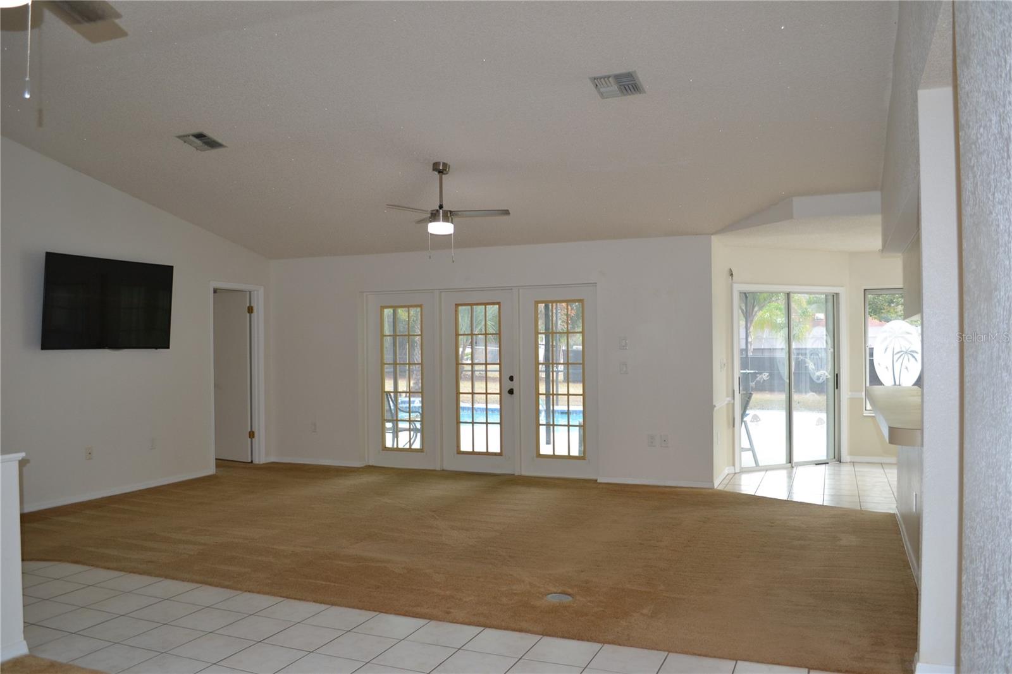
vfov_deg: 47.9
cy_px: 337
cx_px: 506
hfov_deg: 67.4
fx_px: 759
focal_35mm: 27
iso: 360
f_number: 4
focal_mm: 18
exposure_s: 1/125
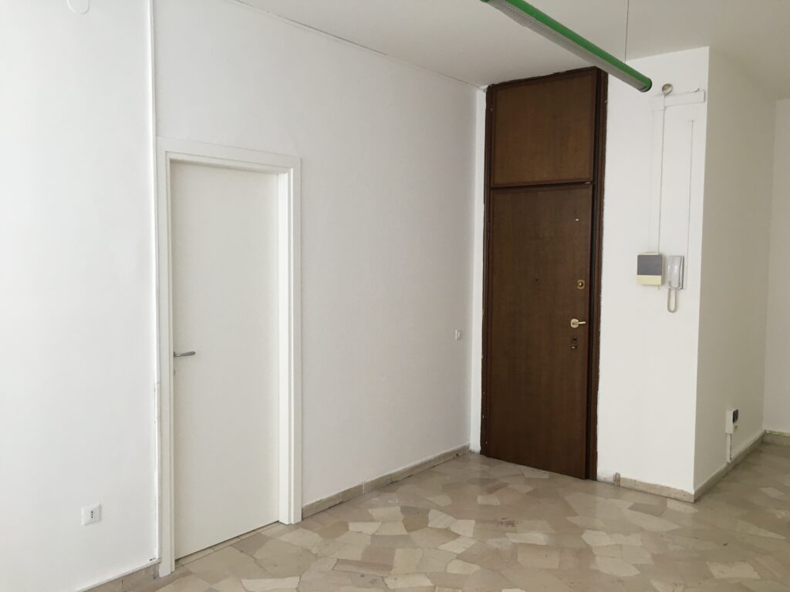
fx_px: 662
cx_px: 395
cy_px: 296
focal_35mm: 29
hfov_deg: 61.7
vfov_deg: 48.2
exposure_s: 1/33
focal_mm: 4.15
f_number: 2.2
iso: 100
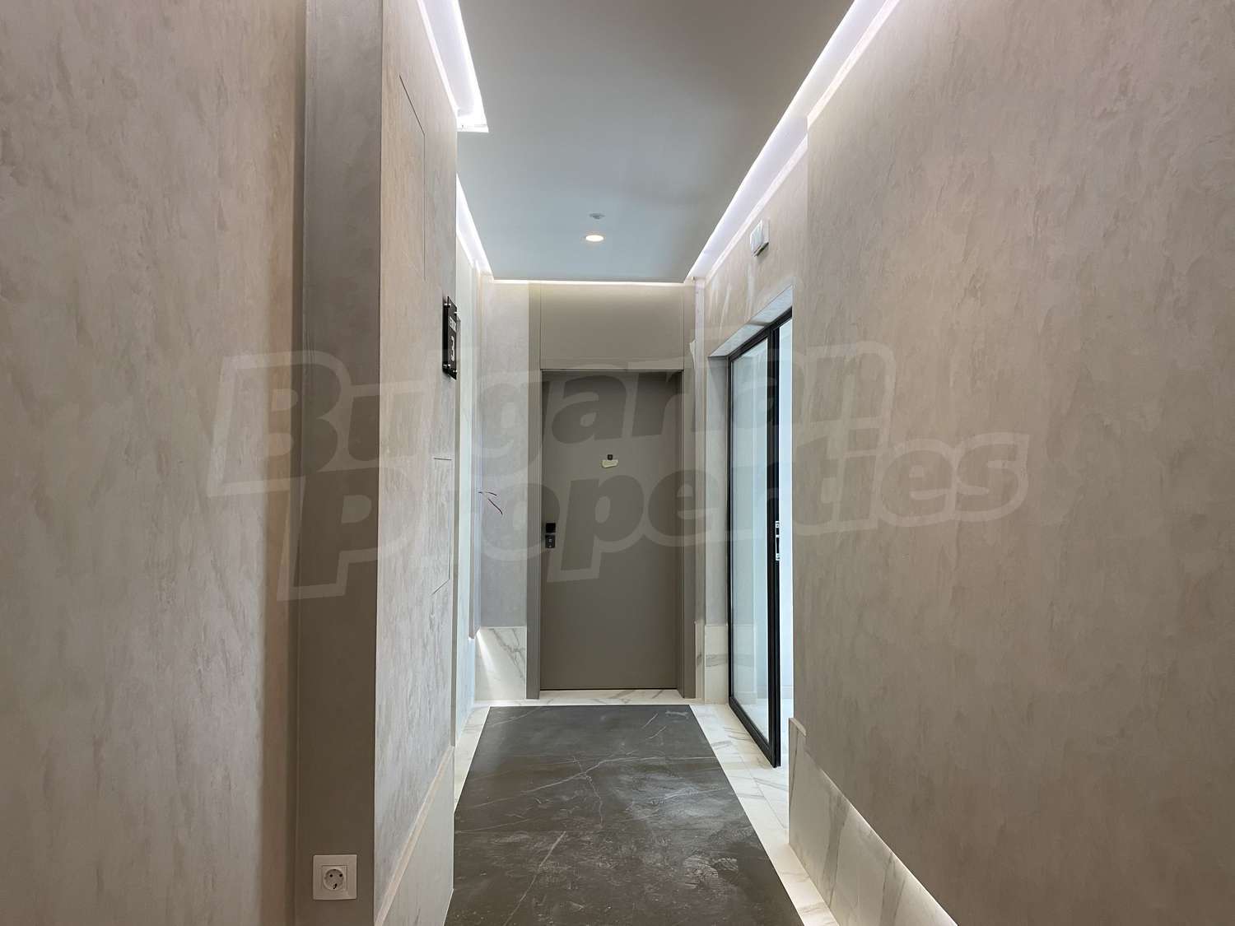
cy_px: 463
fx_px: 928
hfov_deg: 67.3
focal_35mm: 26
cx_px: 618
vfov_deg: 53.1
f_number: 1.8
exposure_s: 1/50
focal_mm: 4.25
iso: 64
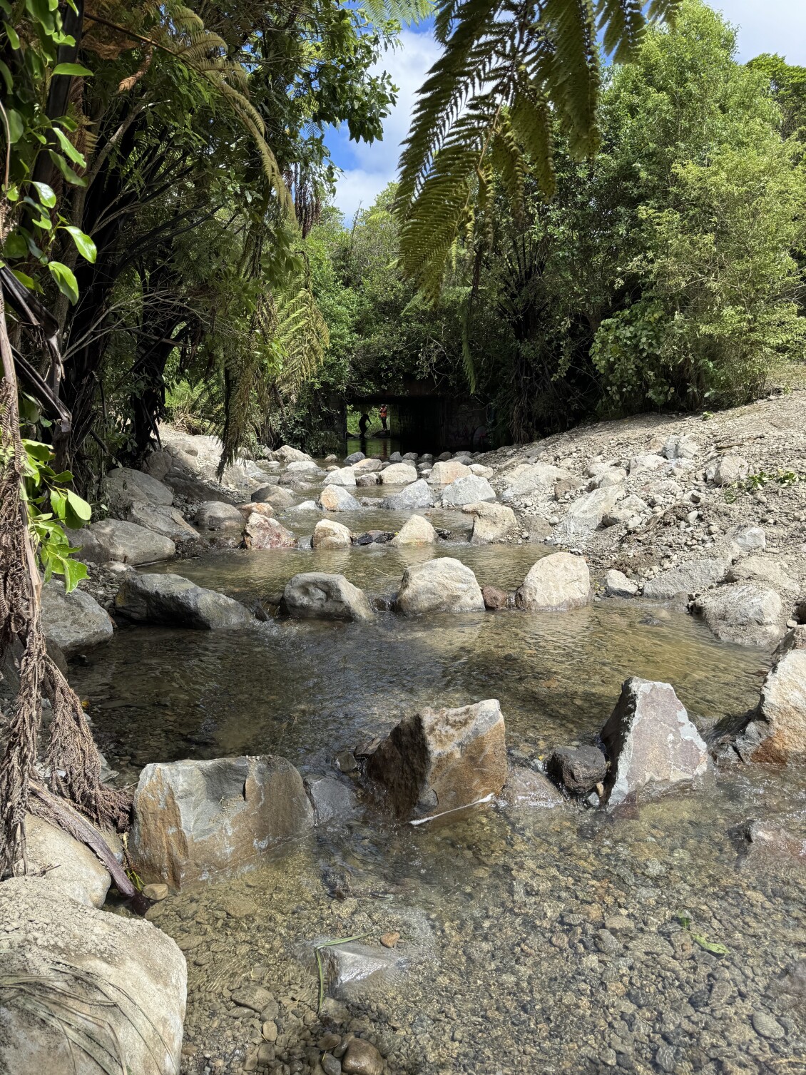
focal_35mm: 24
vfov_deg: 71.6
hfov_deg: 56.8
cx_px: 403
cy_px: 538
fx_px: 745
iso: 80
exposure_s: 1/1818
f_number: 1.78
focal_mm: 6.76
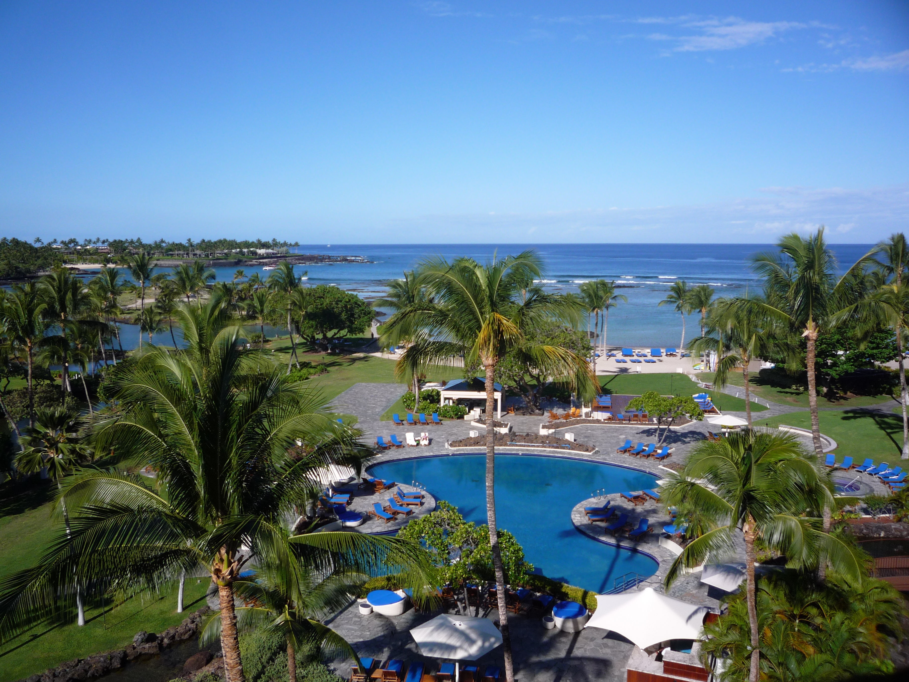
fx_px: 788
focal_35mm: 30
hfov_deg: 60.0
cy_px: 341
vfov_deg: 46.8
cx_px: 454
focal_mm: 5.2
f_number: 5.6
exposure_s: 1/500
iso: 100
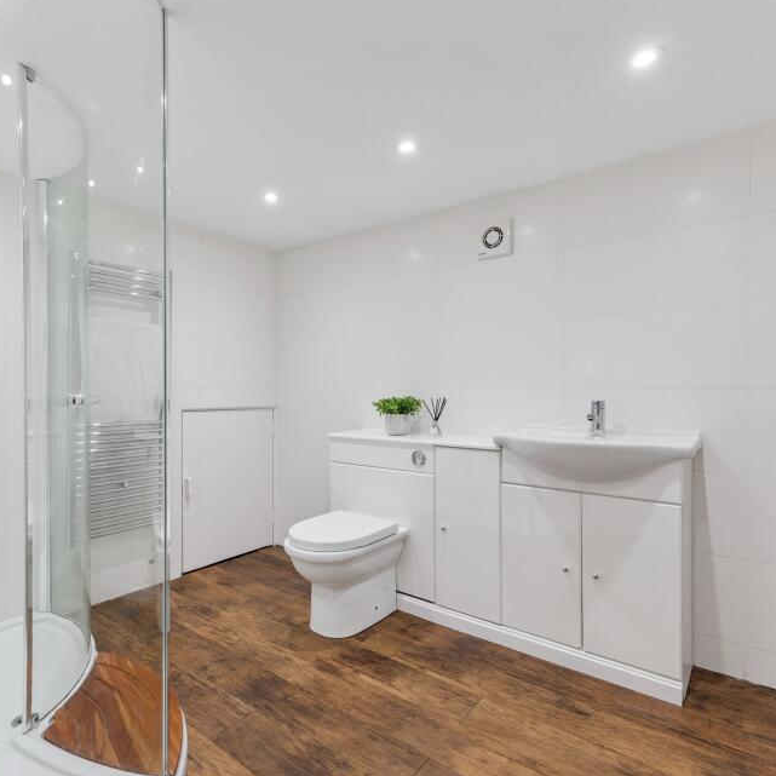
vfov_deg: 77.7
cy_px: 396
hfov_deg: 77.2
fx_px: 482
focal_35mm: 19
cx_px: 333
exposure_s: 1/20
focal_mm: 14
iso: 200
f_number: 14
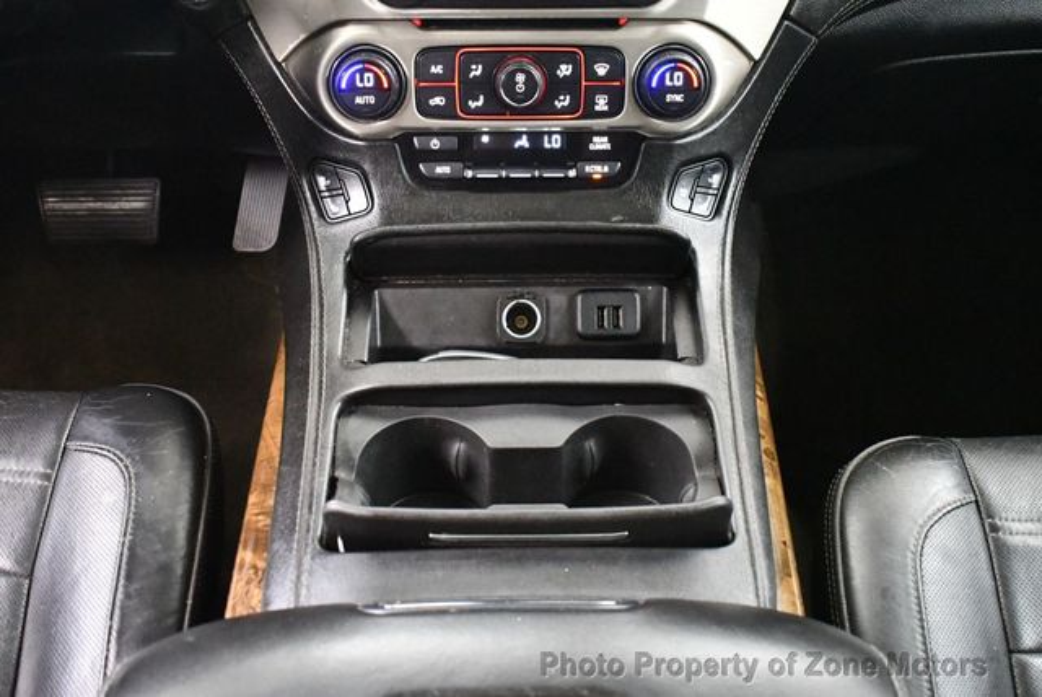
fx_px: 1159
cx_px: 521
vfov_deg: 33.5
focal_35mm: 40
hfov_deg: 48.4
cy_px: 348
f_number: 3.5
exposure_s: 1/60
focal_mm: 20
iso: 10000
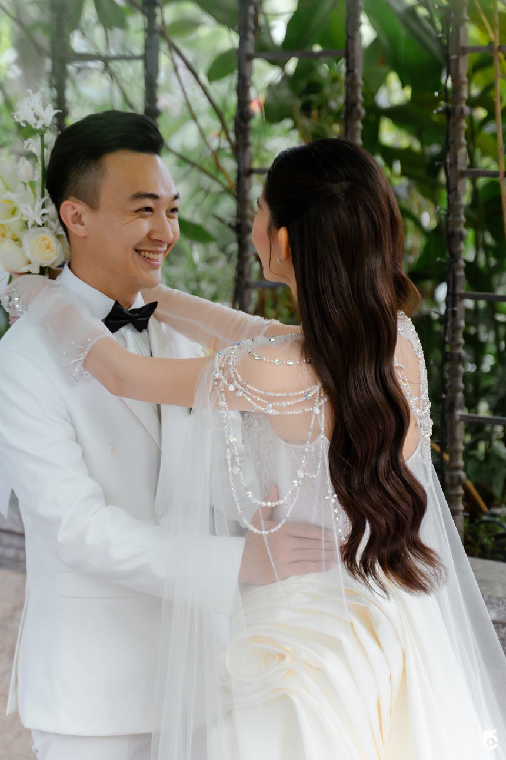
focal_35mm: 112
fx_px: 2361
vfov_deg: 18.3
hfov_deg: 12.2
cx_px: 253
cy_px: 380
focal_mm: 75
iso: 800
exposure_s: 1/200
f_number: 2.8
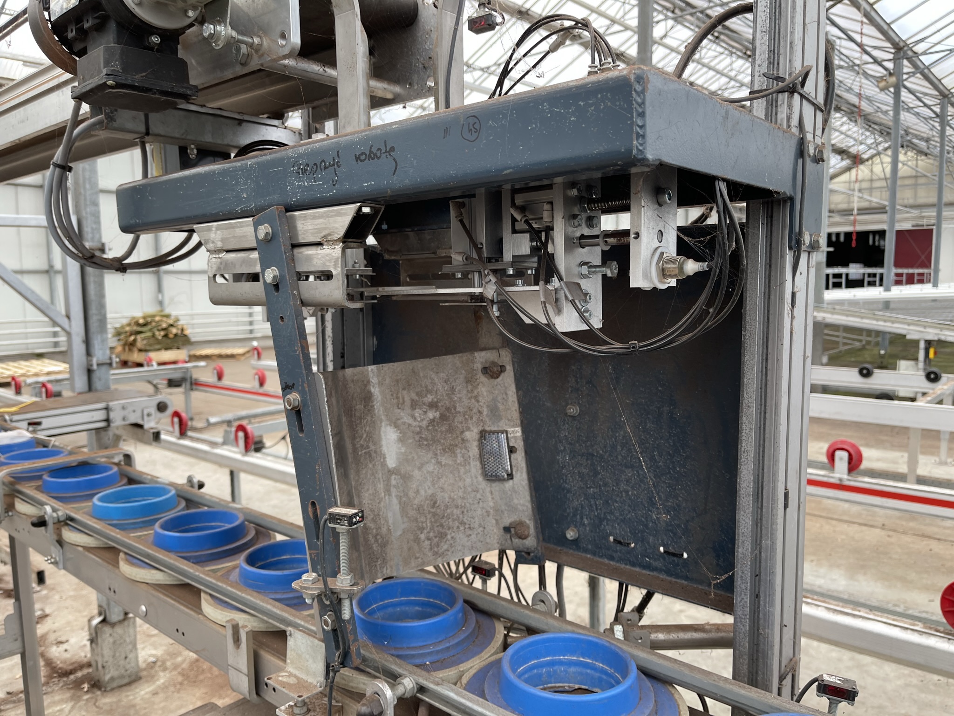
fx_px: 717
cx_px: 477
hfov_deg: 67.3
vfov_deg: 53.1
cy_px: 358
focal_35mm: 26
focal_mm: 5.1
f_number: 1.6
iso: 40
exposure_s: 1/121
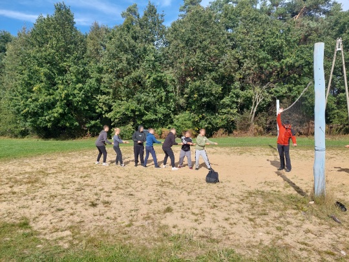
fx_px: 252
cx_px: 174
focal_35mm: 25
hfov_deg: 69.4
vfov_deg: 54.9
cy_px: 131
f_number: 1.8
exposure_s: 1/1431
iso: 40
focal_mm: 5.23
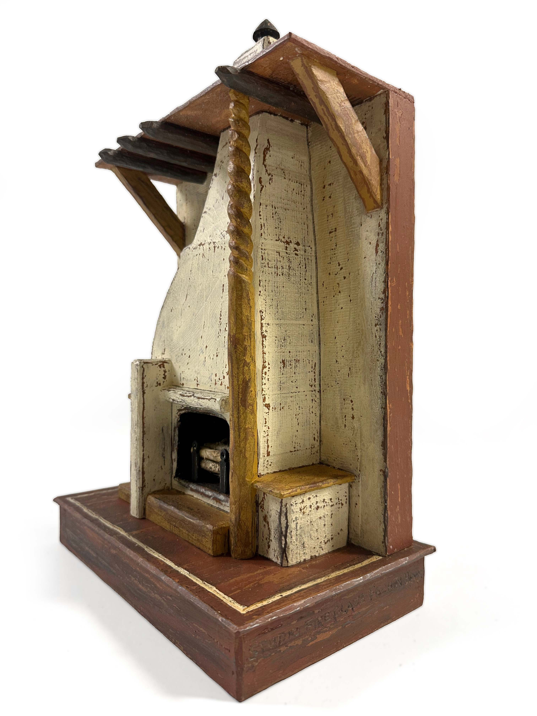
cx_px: 268
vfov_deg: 71.6
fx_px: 496
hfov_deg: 56.8
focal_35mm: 24
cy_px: 358
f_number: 1.78
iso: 160
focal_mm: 6.86
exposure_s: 1/60
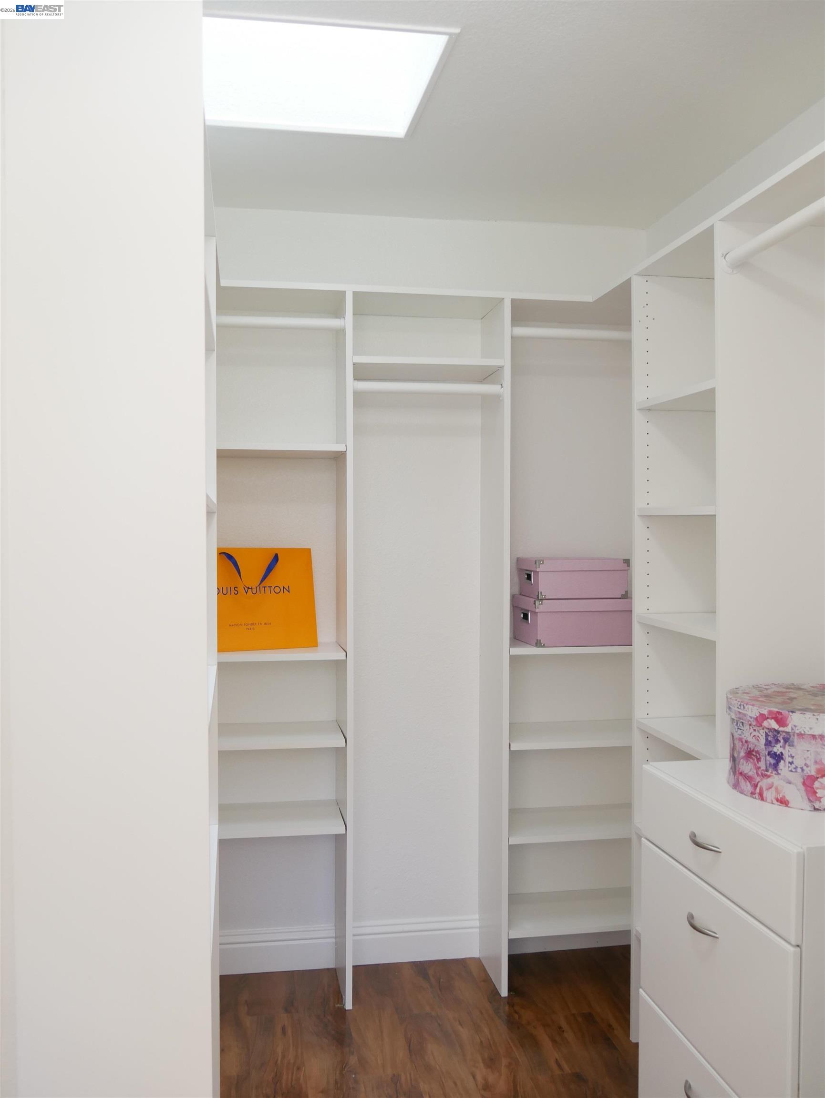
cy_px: 549
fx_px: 953
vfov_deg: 59.9
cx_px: 412
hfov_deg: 46.8
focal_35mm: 30
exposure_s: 1/60
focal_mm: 15
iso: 500
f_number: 3.6
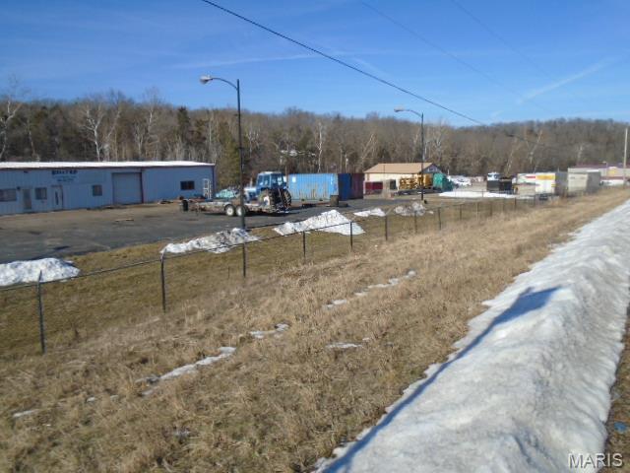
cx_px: 315
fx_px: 473
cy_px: 236
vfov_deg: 53.1
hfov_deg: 67.3
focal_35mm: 26
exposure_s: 1/250
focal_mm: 4.6
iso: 100
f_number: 8
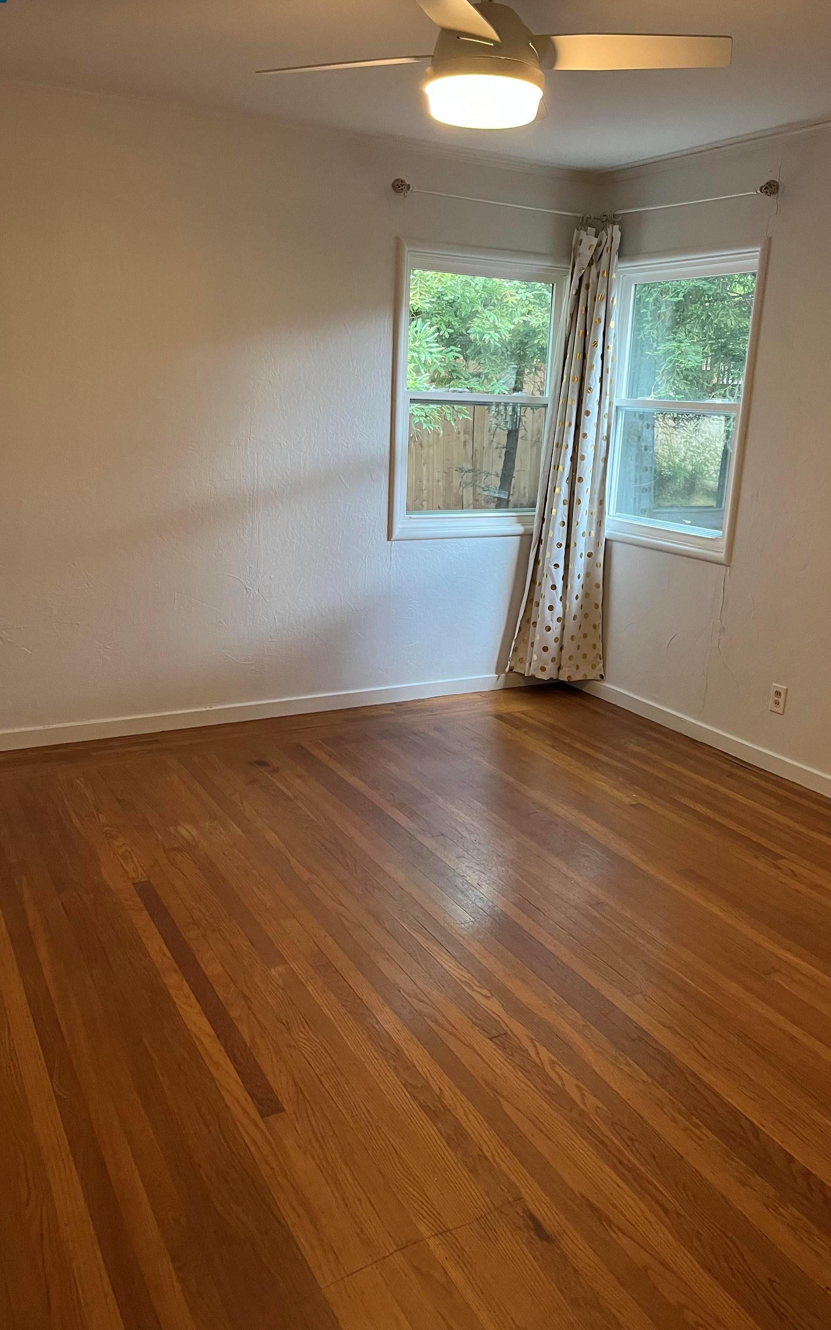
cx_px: 434
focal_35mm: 28
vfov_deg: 66.5
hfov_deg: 44.5
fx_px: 1015
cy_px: 658
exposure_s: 1/60
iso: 250
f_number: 1.6
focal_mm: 5.1
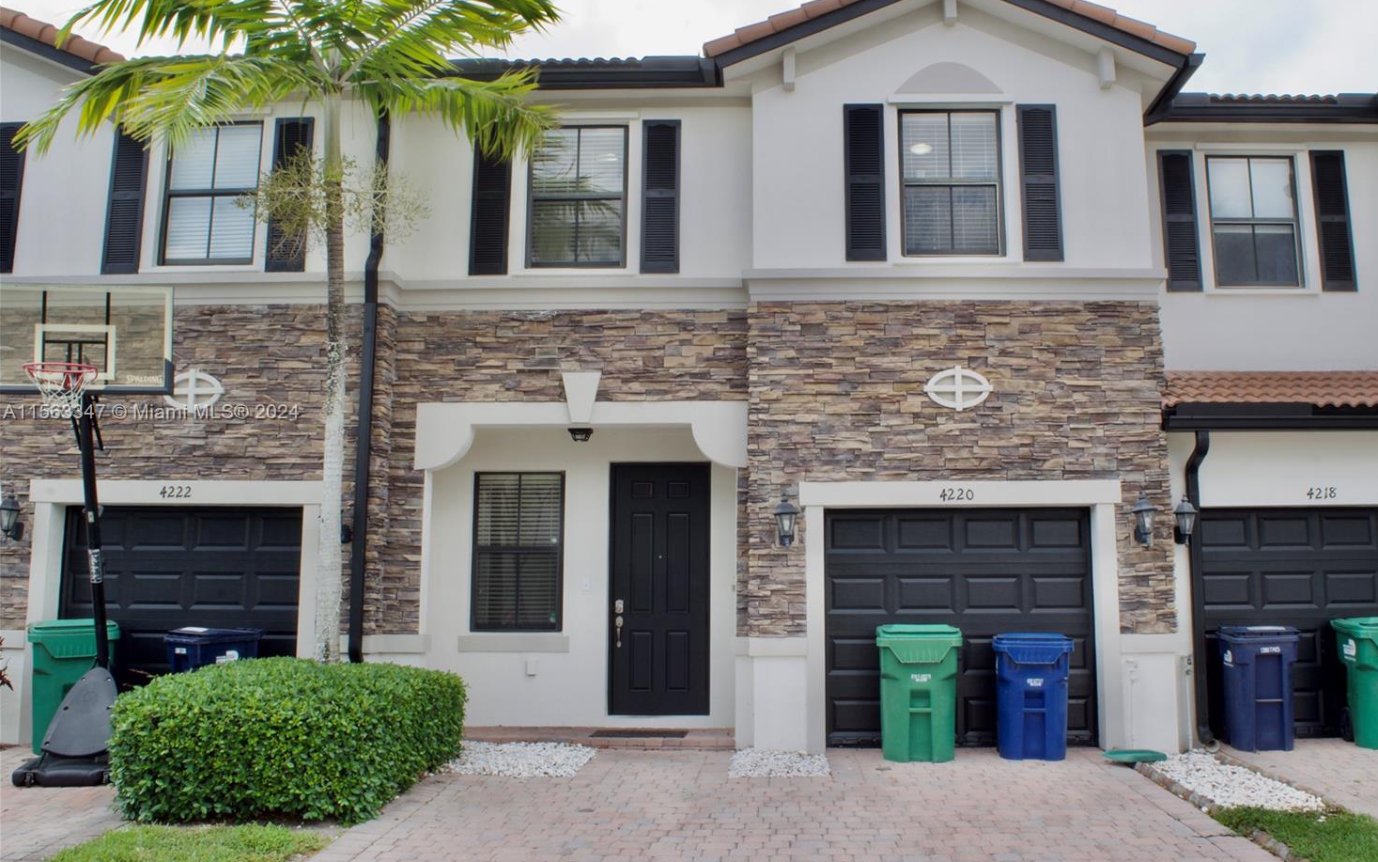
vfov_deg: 41.8
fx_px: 1127
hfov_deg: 62.8
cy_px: 414
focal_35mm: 30
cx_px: 751
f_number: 22
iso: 100
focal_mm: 18
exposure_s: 1/15
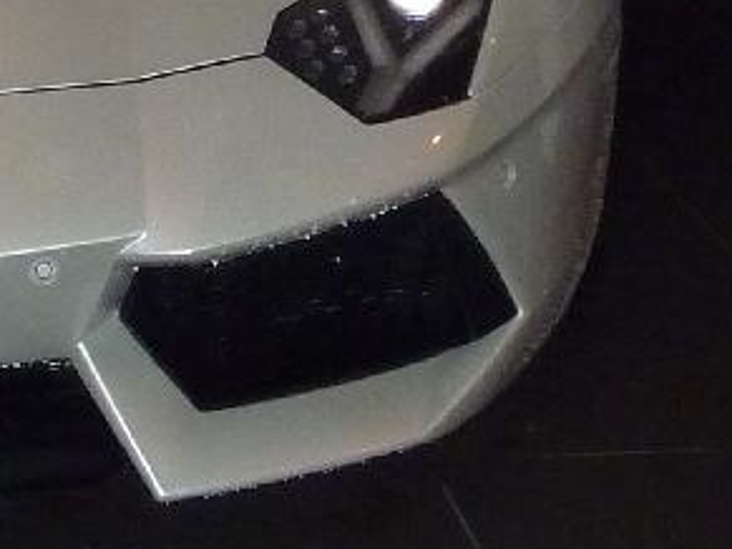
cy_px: -156
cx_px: -101
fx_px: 2790
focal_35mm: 132
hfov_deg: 14.6
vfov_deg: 11.0
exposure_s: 1/30
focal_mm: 4.4
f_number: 3.3
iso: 400
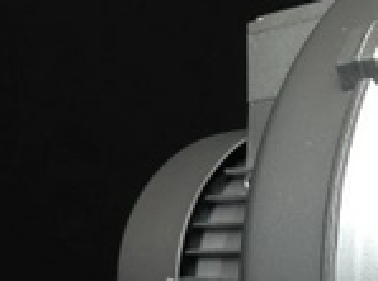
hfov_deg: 17.5
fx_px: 1209
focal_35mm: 111
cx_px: 340
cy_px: 318
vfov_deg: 13.0
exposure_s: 1/30
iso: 50
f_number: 2.4
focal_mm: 4.12
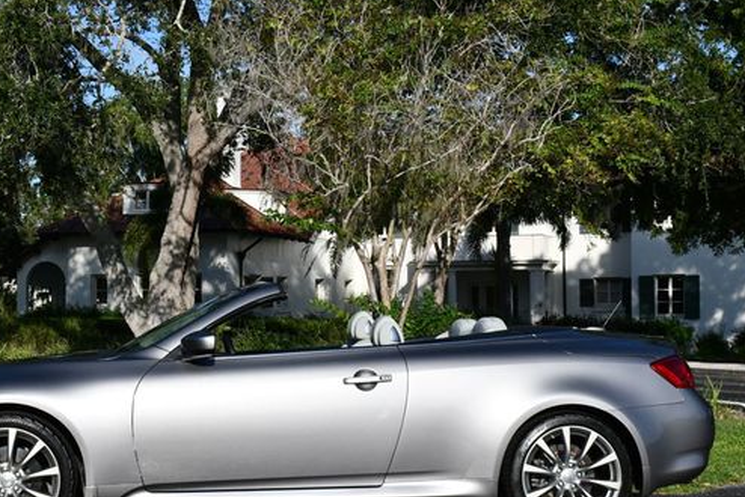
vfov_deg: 19.5
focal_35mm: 70
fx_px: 1449
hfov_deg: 28.7
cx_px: 290
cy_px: 277
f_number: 9
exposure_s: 1/320
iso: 100
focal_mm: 27
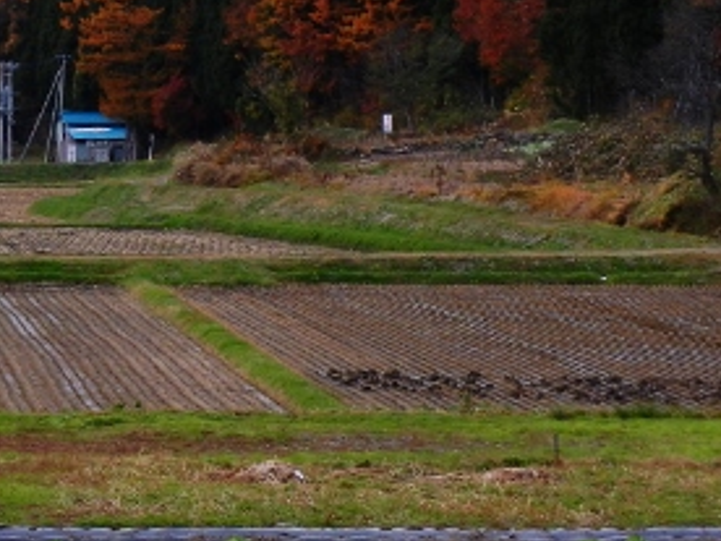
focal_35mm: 246
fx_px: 5124
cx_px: 193
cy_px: -76
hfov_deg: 8.0
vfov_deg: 6.0
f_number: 5
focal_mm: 19.1
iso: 160
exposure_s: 1/320
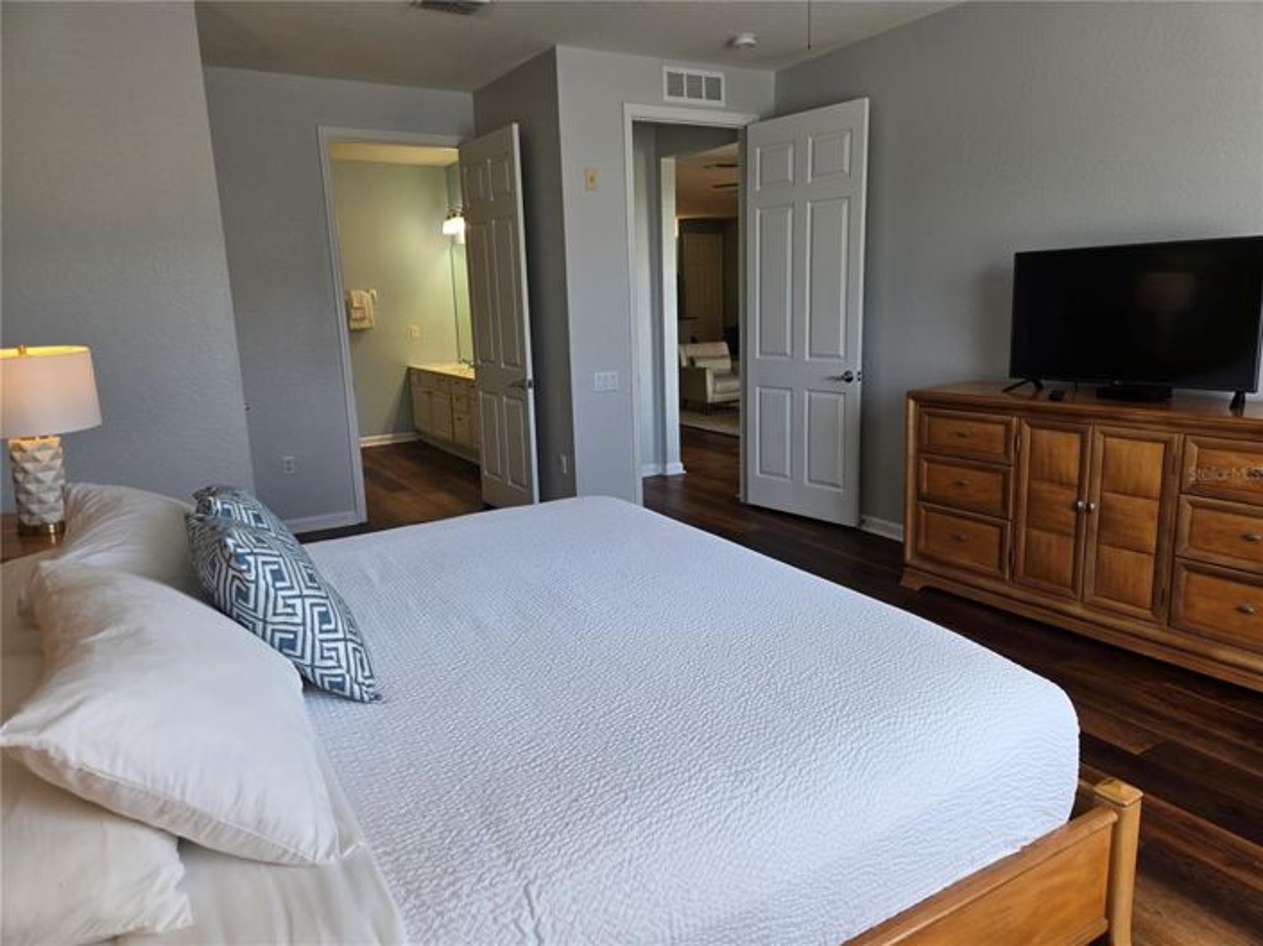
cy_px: 473
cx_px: 632
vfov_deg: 58.8
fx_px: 839
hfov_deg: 74.0
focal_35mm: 23
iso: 50
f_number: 1.8
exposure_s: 1/120
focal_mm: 5.4
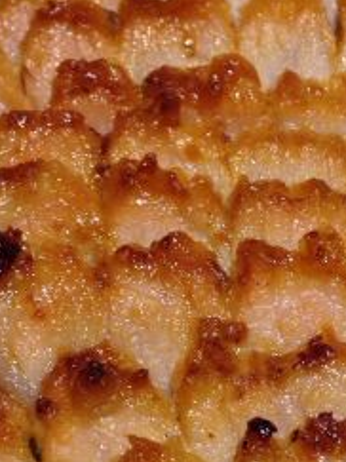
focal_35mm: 95
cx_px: 267
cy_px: 251
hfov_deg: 15.5
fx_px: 1267
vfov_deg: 20.7
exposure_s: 1/24
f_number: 2.4
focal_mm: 4.12
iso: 50
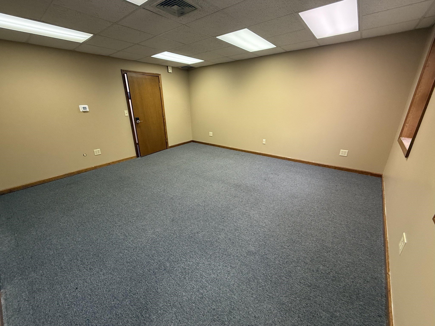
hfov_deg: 102.1
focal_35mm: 14
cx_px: 218
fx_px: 176
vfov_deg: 85.7
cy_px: 163
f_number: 2.2
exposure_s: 1/120
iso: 250
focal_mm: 2.22
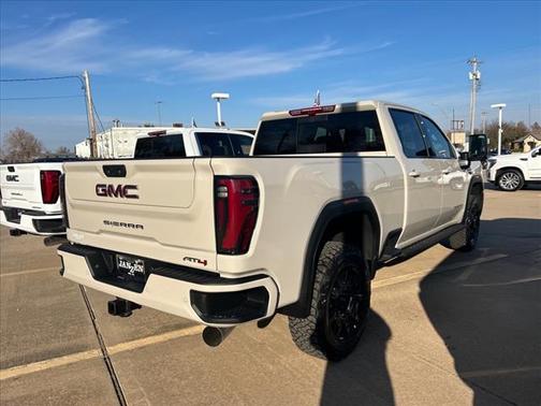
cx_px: 270
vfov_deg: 53.1
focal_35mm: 26
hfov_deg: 67.3
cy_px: 203
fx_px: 406
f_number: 1.5
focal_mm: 5.7
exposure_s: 1/7463
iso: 50
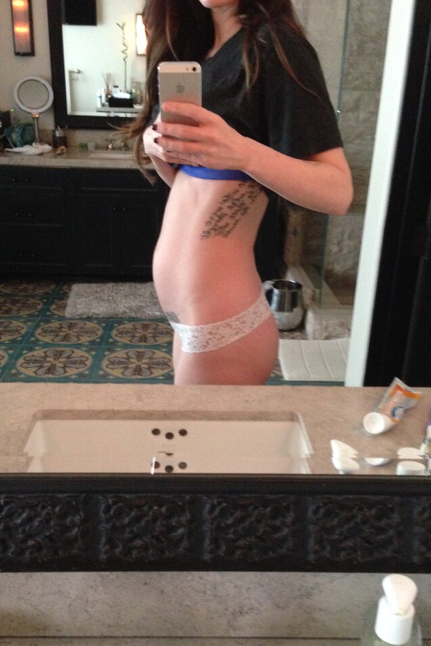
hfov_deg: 34.2
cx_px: 209
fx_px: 700
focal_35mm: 39
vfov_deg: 49.4
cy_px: 359
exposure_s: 1/15
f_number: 2.4
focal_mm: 4.12
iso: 500
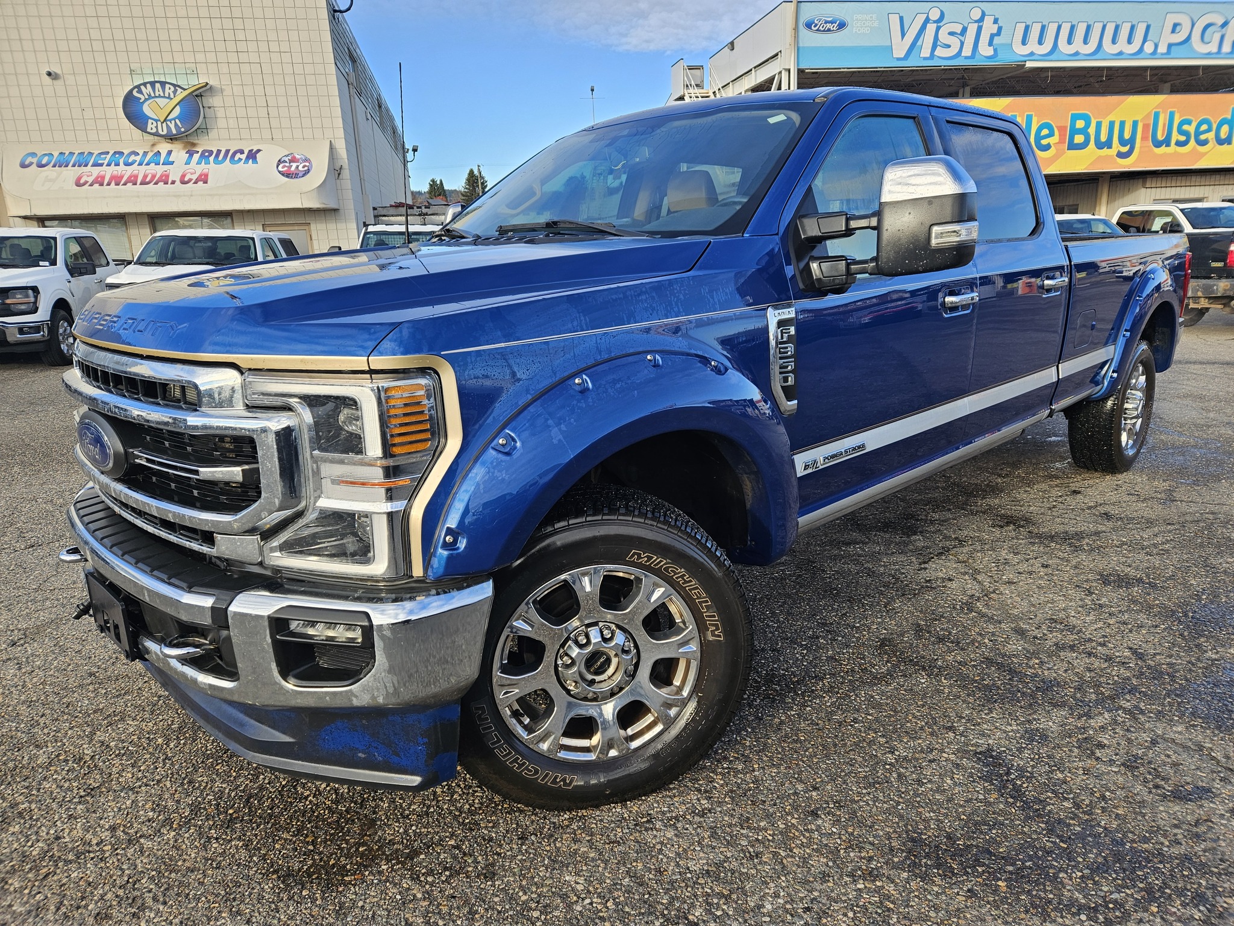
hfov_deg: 73.9
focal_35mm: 23
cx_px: 617
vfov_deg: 58.9
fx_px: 820
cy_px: 463
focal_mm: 5.4
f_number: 1.8
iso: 40
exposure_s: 1/488
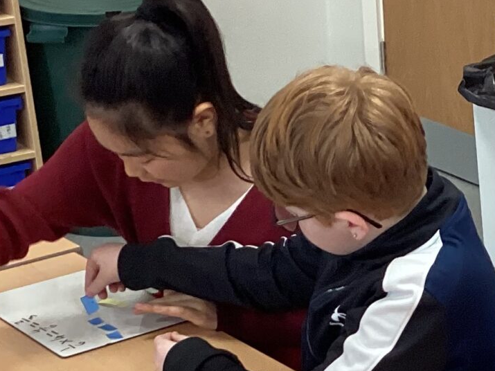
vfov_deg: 13.2
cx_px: 467
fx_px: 1587
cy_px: 373
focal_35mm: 111
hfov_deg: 17.4
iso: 160
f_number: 2.4
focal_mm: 3.3
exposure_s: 1/50
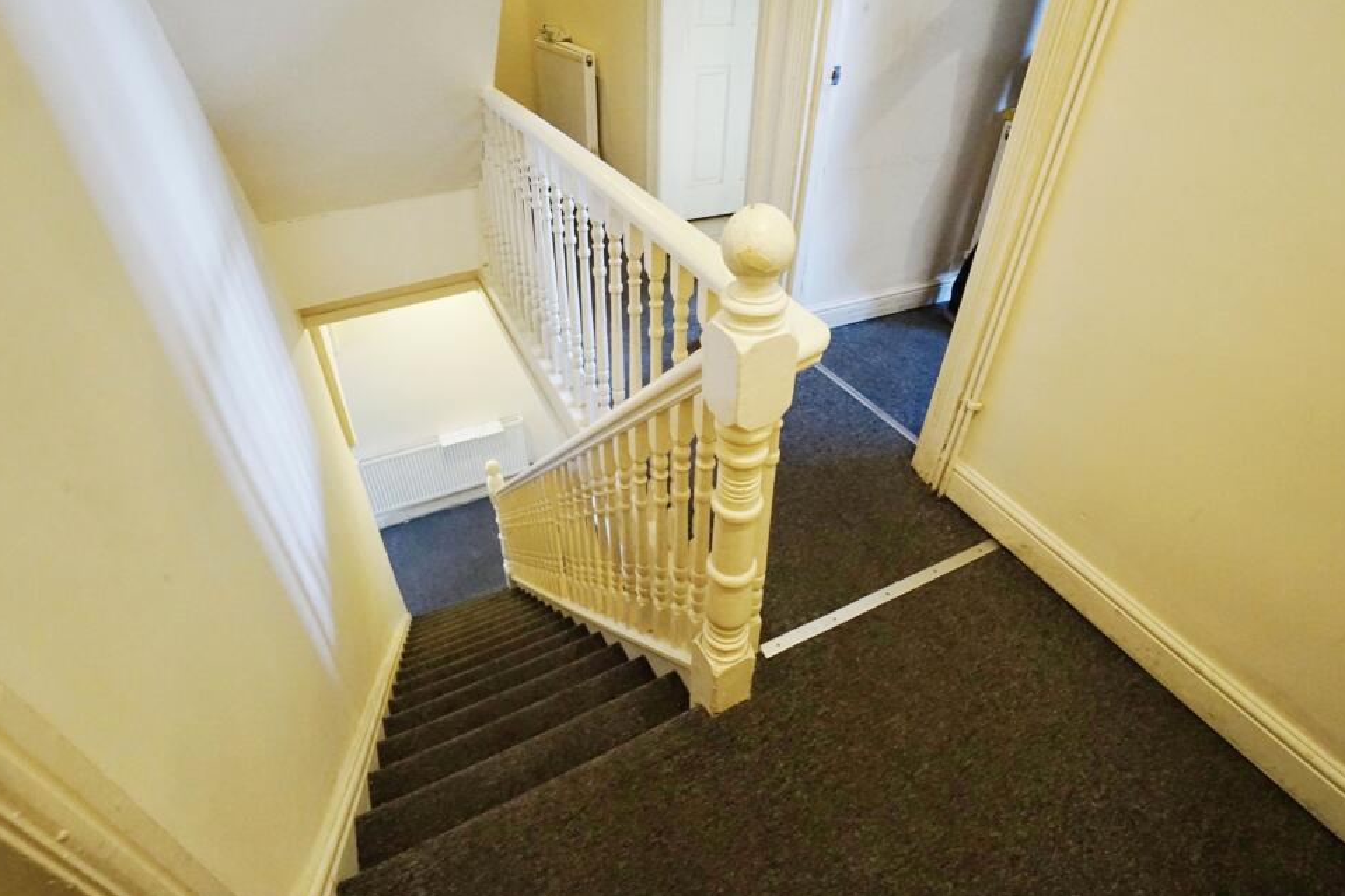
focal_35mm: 16
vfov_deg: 73.7
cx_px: 702
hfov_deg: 96.7
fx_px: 598
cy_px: 452
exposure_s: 1/100
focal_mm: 10
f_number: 4
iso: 3200
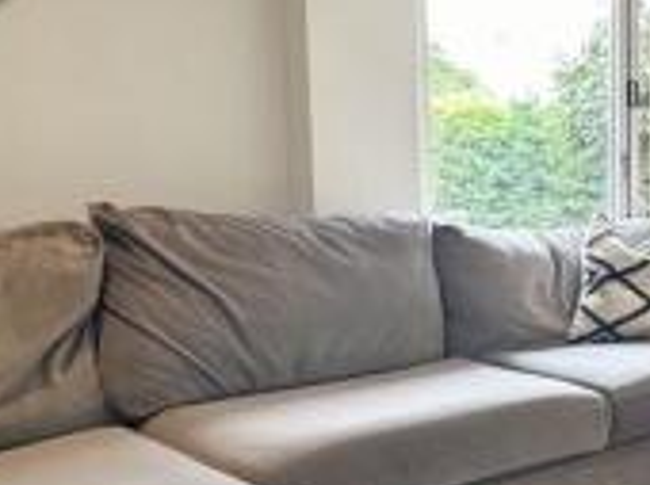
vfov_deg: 30.2
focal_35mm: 48
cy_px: 277
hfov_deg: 32.4
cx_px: 790
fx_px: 900
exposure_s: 1/100
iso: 160
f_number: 2.2
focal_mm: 2.22
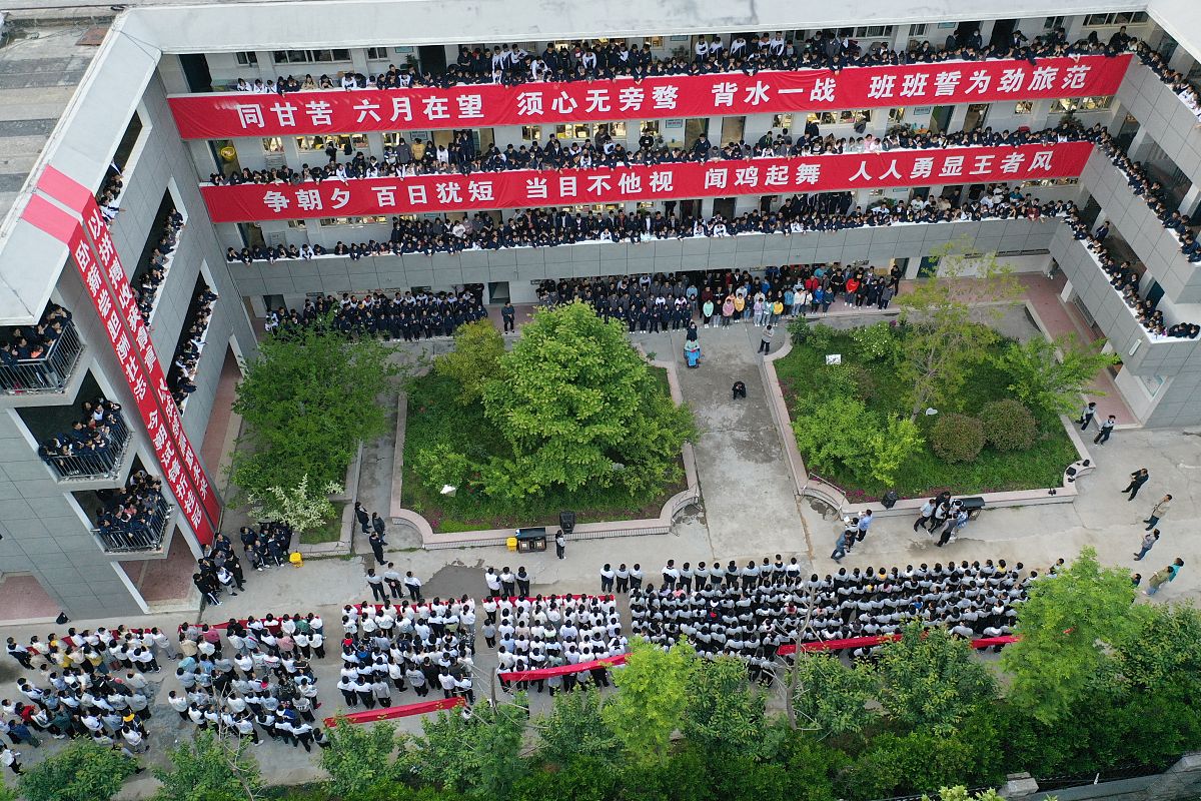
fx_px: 934
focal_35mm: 28
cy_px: 400
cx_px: 600
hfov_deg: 65.5
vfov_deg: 46.4
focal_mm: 10.26
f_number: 2.8
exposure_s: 1/30
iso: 400
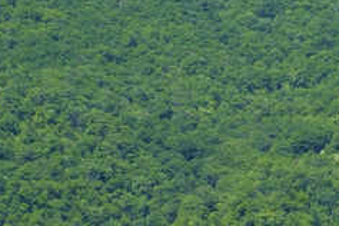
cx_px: 482
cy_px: 252
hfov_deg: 7.4
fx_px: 2599
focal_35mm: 276
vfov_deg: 5.0
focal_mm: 35
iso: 200
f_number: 8
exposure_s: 1/300
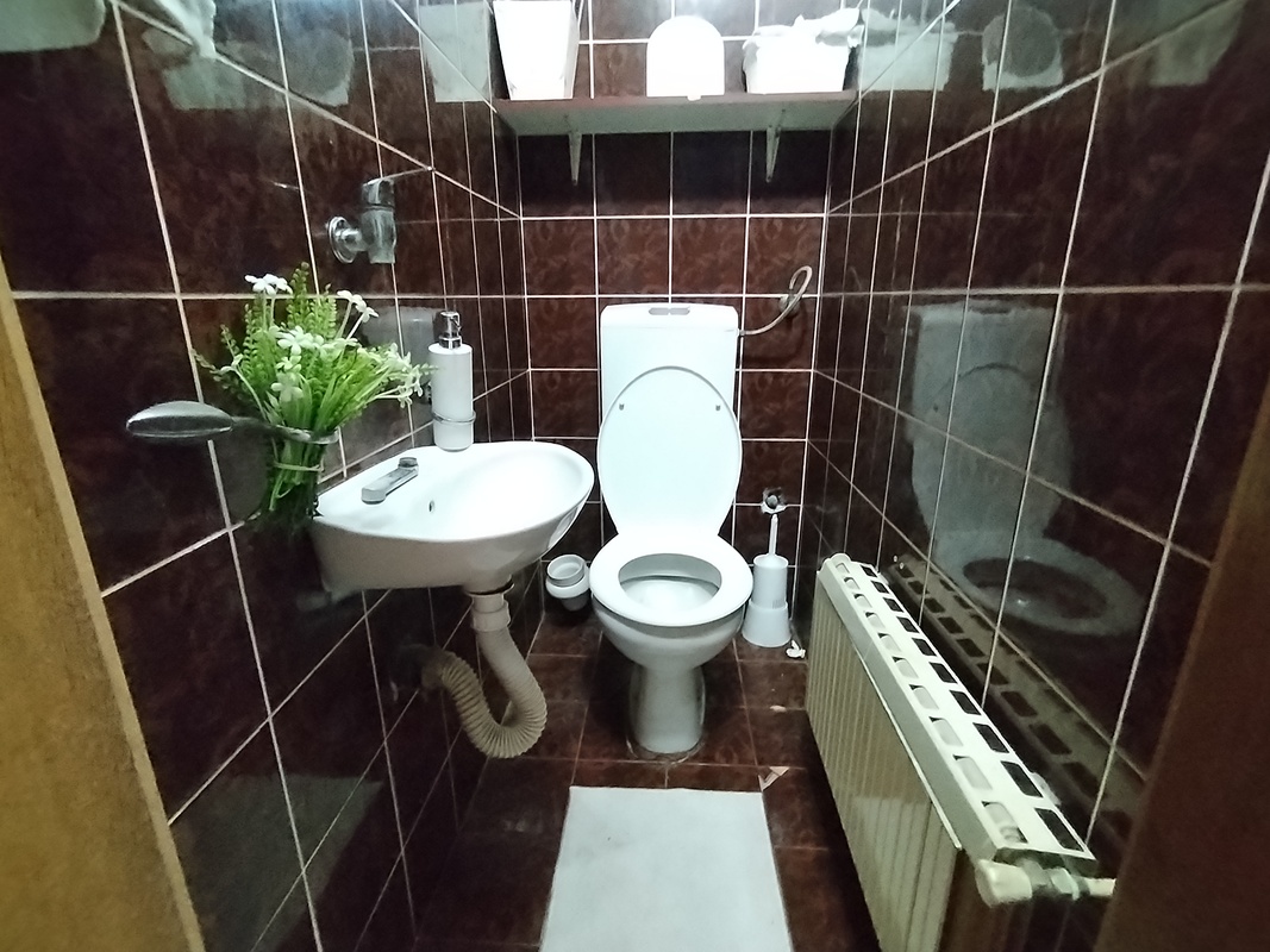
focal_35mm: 16
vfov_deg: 78.1
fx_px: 587
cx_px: 635
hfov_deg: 94.5
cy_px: 476
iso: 3552
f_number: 2.2
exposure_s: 1/12.5
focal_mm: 1.42
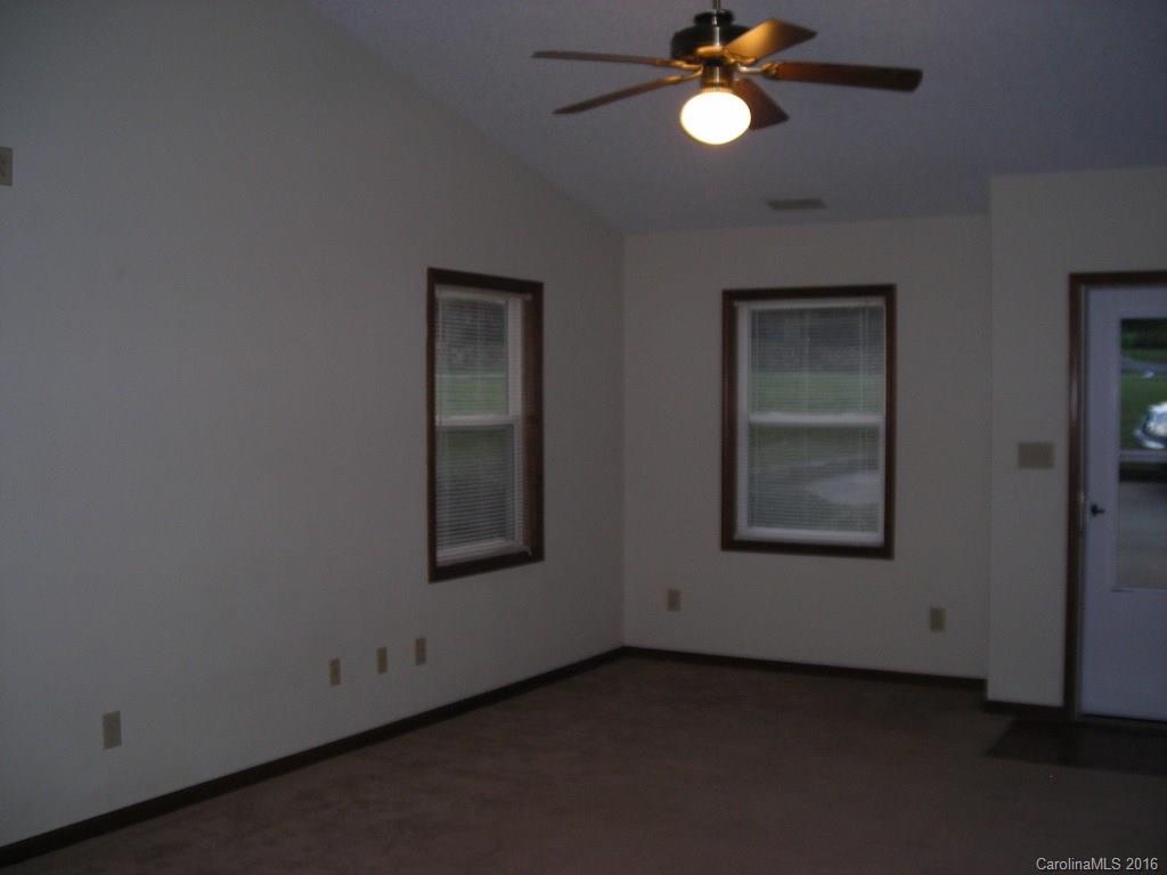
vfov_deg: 37.7
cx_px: 584
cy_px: 438
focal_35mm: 38
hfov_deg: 49.0
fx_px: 1281
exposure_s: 1/60
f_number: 3.2
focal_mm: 6.3
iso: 261
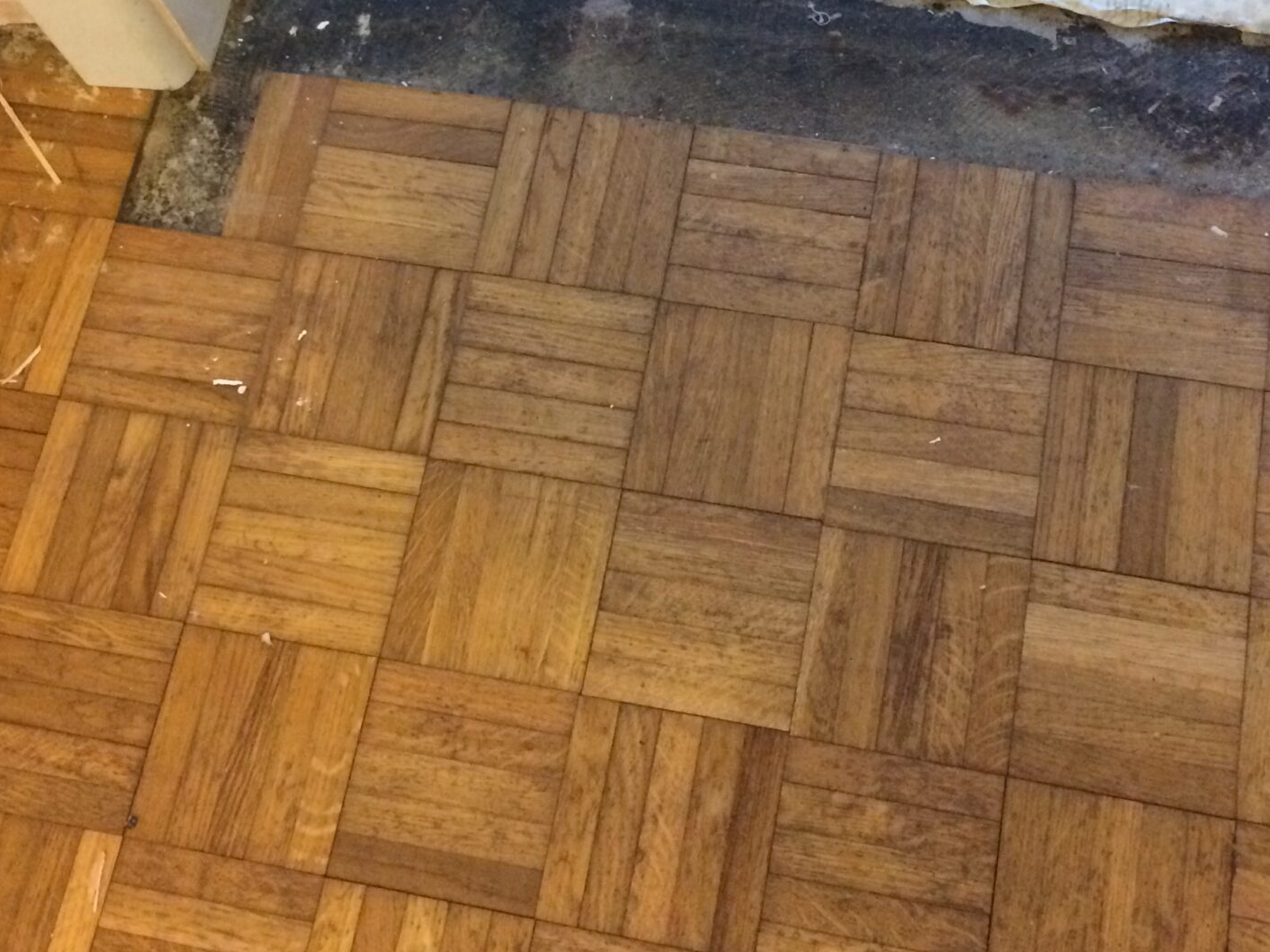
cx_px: 664
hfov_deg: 36.2
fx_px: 1945
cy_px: 177
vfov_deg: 26.9
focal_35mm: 53
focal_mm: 4.15
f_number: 2.2
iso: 400
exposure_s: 1/17
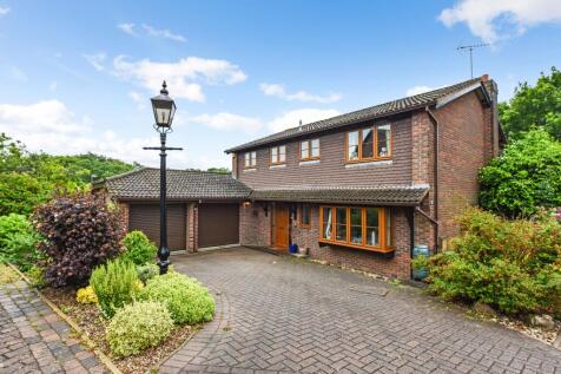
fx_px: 280
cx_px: 280
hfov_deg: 90.0
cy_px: 187
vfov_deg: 67.3
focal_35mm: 18
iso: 400
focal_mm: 18
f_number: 8
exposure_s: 1/250
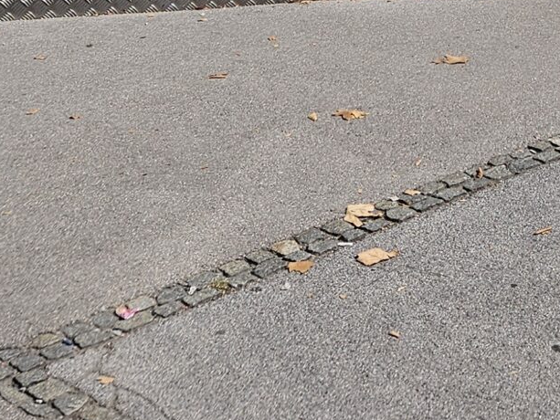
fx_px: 1553
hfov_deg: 19.8
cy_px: -359
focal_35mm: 96
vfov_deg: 13.6
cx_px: 566
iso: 25
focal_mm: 5.4
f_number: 1.8
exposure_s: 1/2775
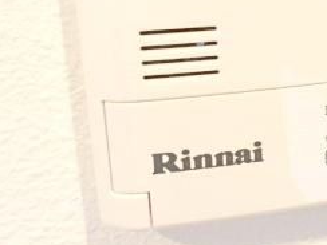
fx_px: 520
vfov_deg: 25.0
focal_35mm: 55
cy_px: -15
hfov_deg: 32.4
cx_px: 319
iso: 800
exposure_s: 1/20
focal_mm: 3.7
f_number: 3.5
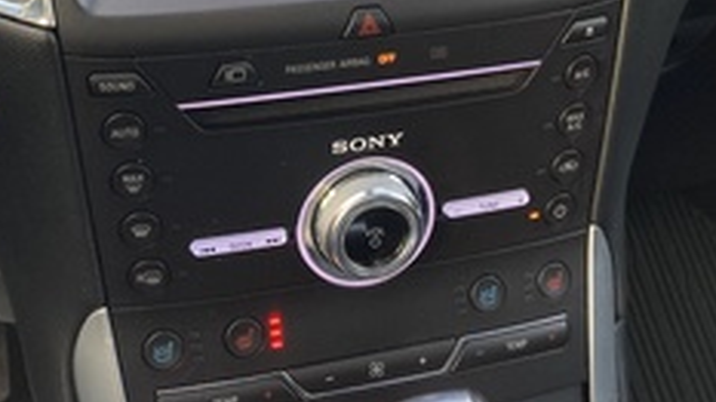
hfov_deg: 37.8
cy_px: -63
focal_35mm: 55
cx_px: 307
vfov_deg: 20.6
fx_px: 1044
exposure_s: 1/111
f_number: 1.8
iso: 50
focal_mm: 3.99
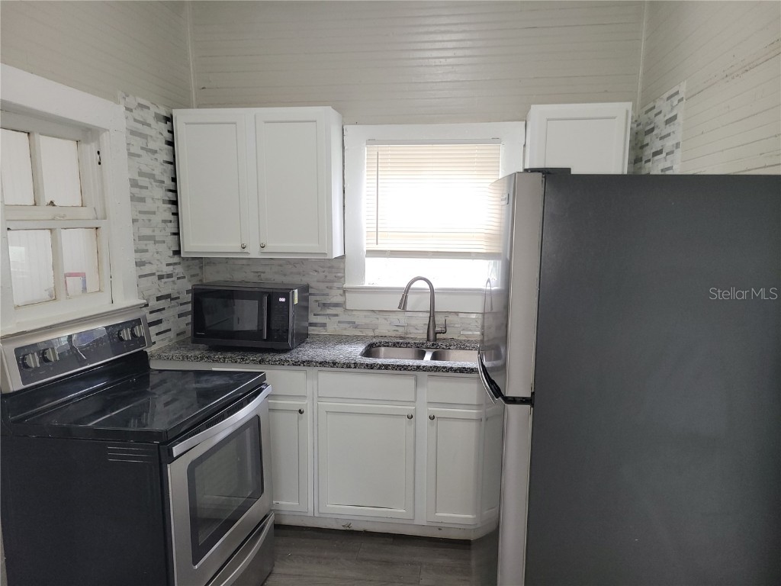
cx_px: 390
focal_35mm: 26
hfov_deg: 67.3
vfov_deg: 53.1
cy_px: 293
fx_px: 587
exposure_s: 1/40
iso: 125
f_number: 1.8
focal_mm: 5.4
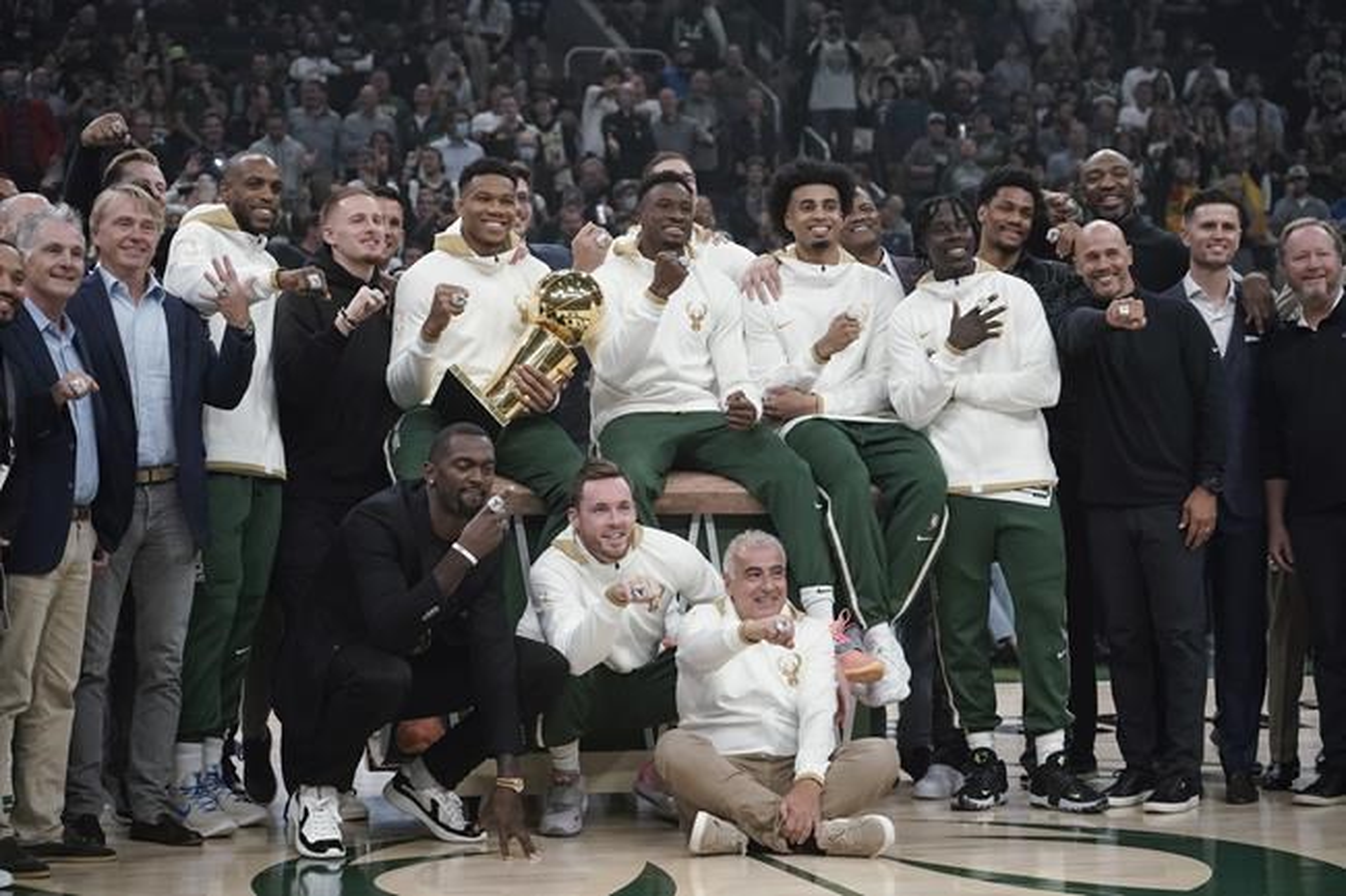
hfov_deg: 26.3
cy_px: 448
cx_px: 673
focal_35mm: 77
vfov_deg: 17.7
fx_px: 2878
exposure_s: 1/800
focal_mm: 77
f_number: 4
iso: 4000
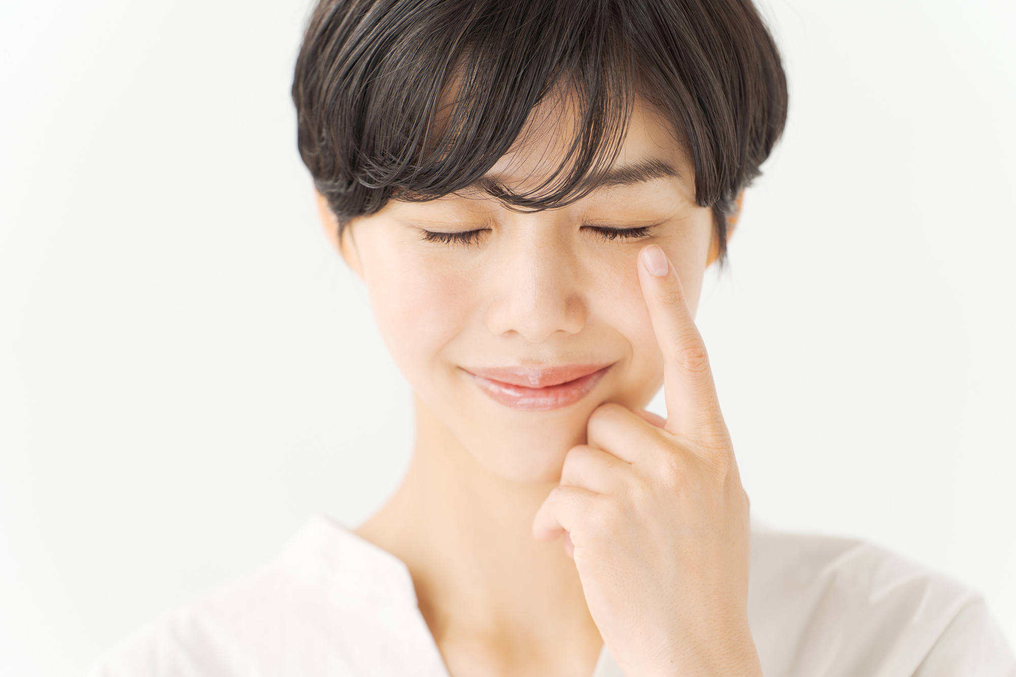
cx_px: 508
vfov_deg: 7.6
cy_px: 338
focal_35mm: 180
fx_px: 5079
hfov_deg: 11.4
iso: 200
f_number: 4
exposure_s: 1/160
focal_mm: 180
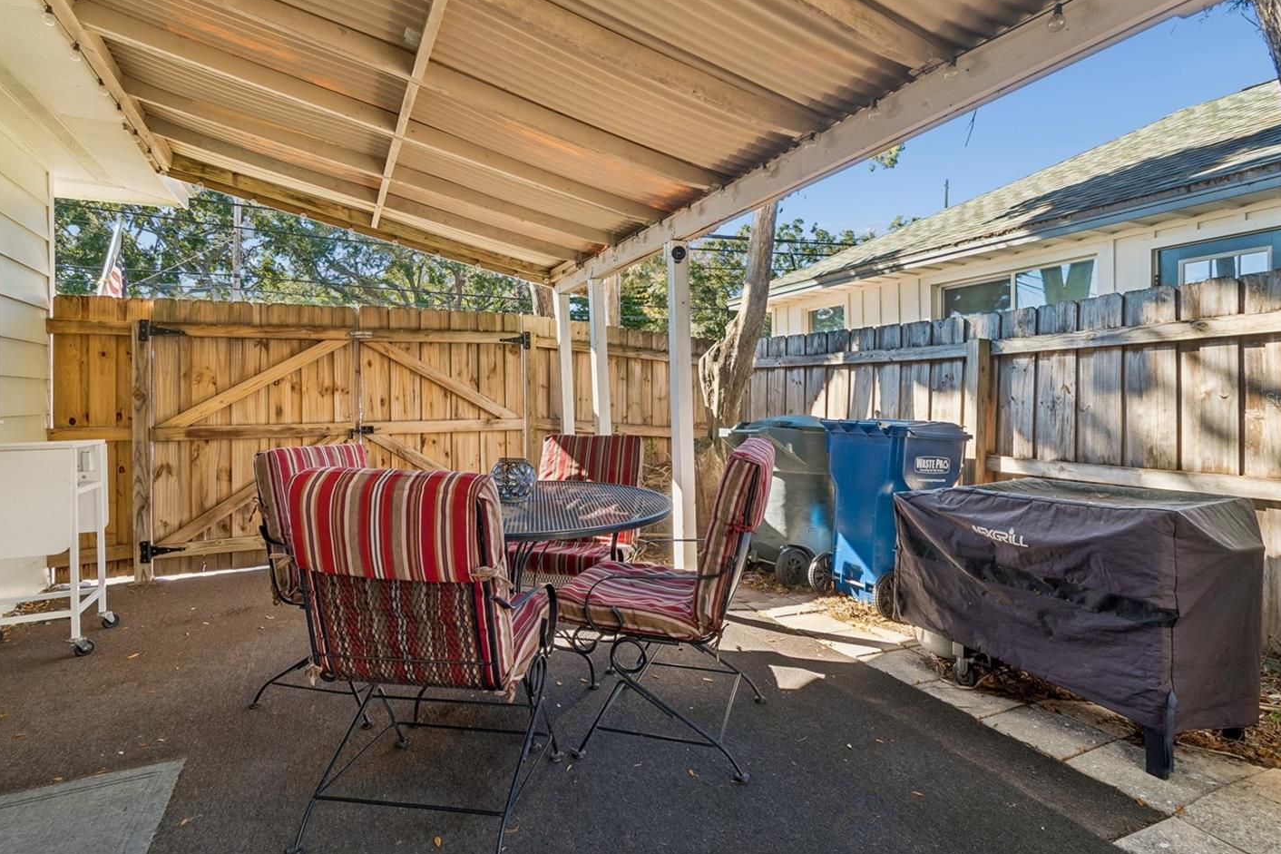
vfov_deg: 70.4
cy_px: 399
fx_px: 605
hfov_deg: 93.3
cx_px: 621
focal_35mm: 17
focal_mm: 10
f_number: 7.1
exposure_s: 1/13
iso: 100
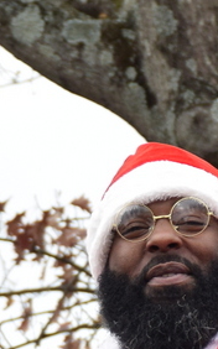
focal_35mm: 694
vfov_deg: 3.0
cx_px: -92
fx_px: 6604
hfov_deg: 1.9
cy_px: 403
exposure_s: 1/400
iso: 400
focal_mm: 80
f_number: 5.3
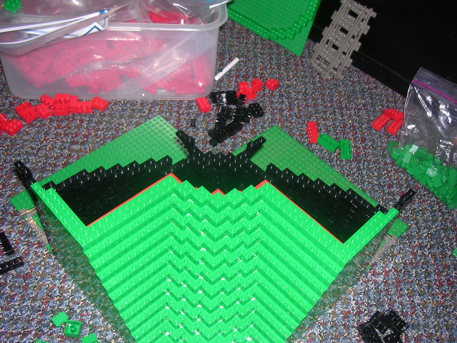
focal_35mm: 38
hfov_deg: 49.0
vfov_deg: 37.7
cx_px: 228
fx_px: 502
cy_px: 172
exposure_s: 1/60.1
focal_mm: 5.8
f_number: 2.8
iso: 100
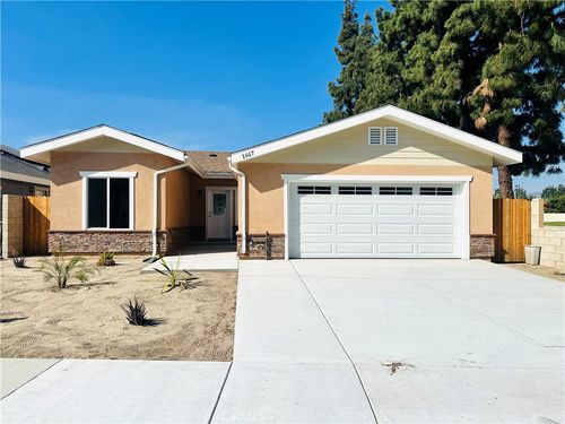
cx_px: 282
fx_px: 392
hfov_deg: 71.6
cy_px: 212
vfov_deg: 56.8
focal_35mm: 24
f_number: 1.78
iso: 80
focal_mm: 6.86
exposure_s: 1/9709
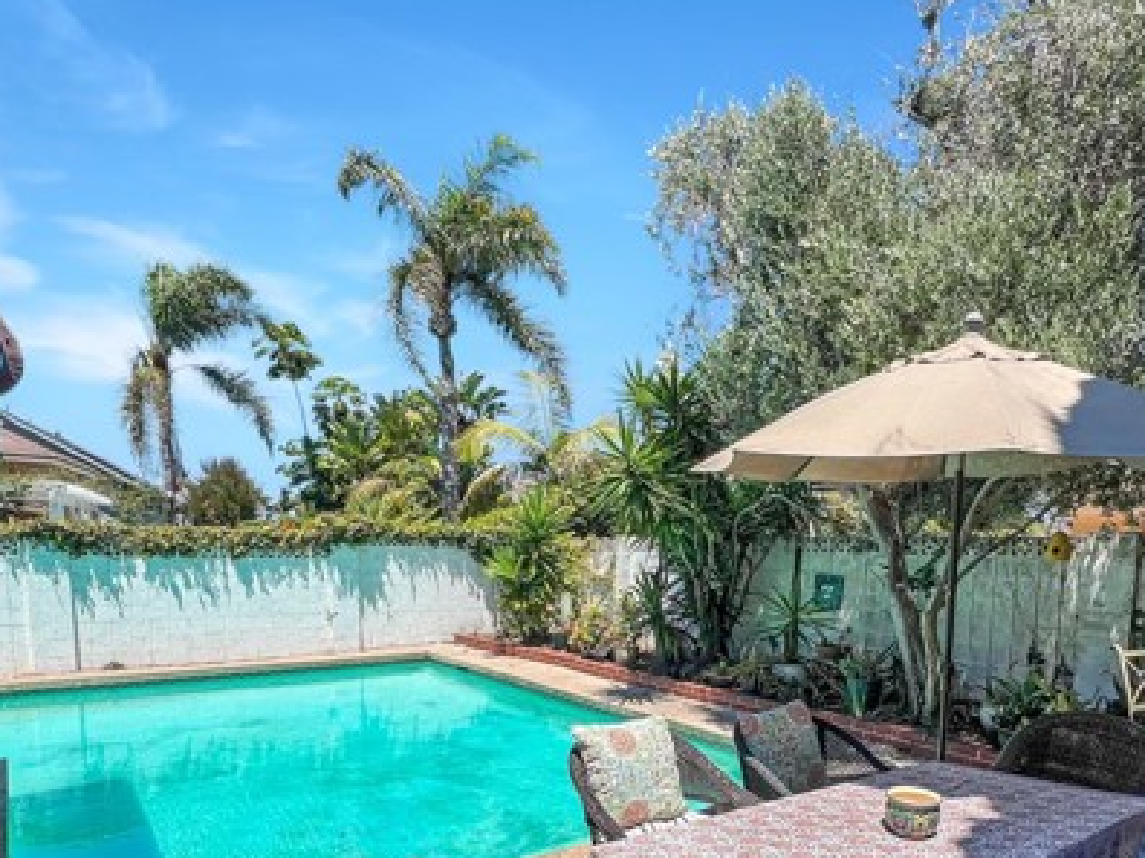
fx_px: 695
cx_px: 682
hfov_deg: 78.2
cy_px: 641
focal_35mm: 21
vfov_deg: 60.1
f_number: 1.8
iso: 32
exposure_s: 1/1900
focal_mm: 1.57
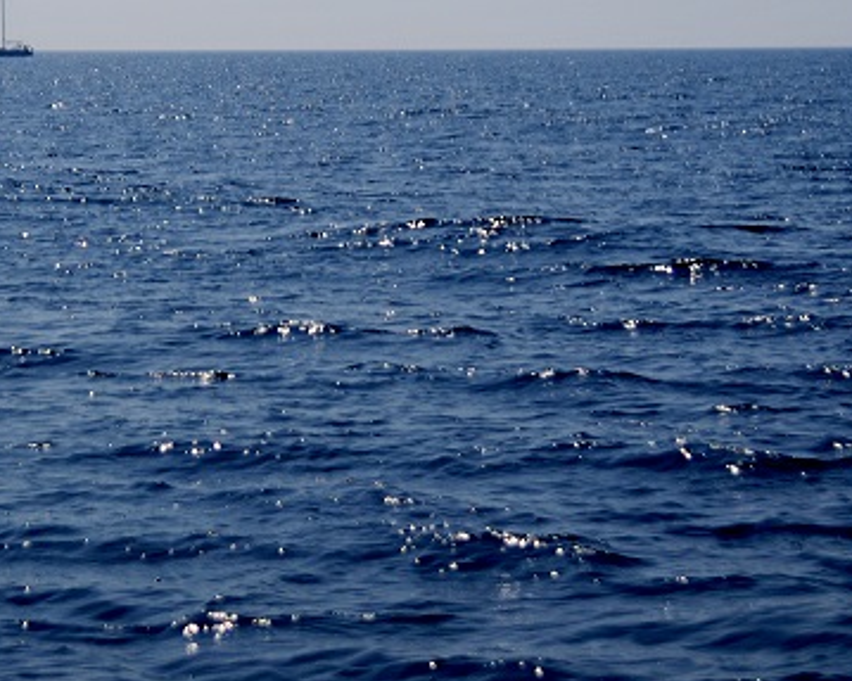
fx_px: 4260
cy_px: 307
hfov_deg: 11.4
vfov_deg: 9.1
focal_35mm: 169
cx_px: 320
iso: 200
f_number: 3.5
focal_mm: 48
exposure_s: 1/8000
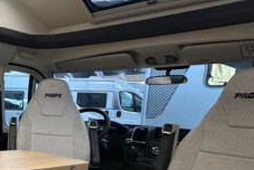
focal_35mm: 41
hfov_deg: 33.0
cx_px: -86
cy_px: 130
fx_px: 290
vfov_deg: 32.1
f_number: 2.2
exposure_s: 1/50
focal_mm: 2.22
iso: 250
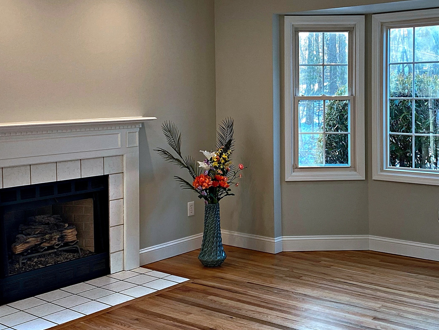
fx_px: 634
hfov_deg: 37.9
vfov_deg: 29.0
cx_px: 280
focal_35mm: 50
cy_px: 122
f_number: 1.8
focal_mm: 4.25
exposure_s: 1/120
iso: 64
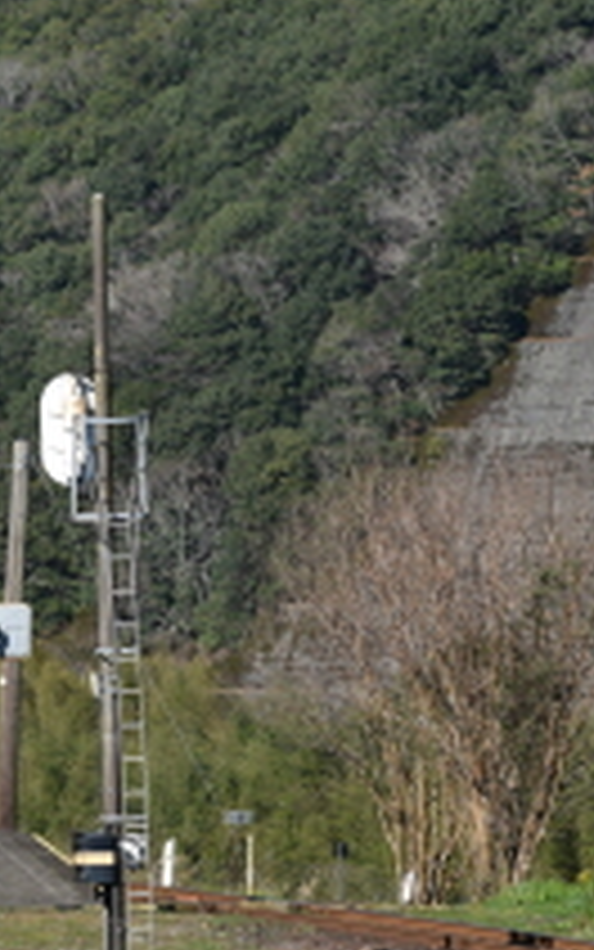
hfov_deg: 6.6
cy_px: 448
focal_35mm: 199
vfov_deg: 10.5
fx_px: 5156
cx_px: 76
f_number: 9
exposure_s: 1/320
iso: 200
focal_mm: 55
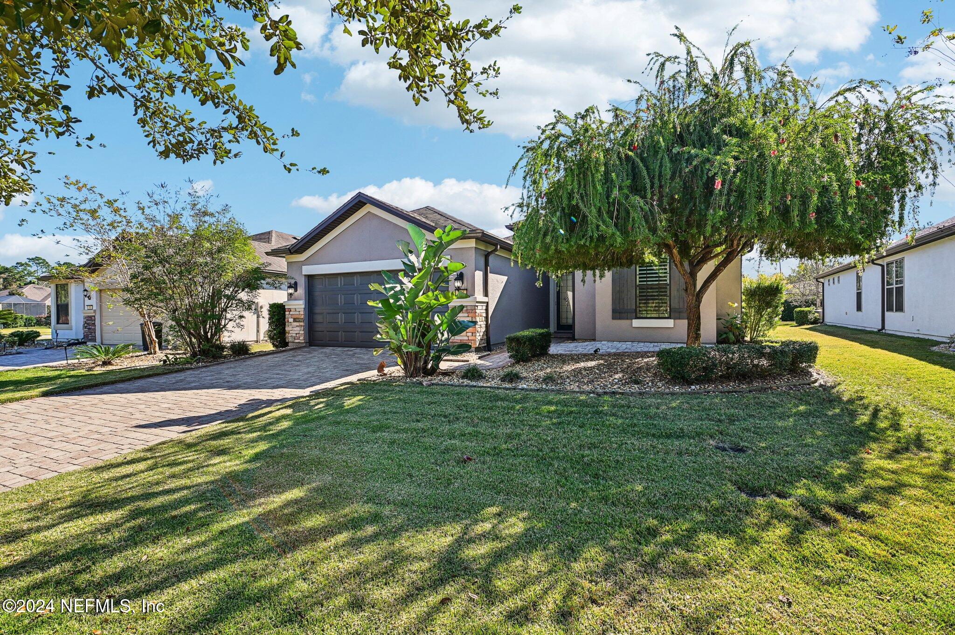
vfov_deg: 75.4
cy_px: 318
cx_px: 478
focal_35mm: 16
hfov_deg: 98.6
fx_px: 411
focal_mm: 15.5
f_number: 8
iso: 200
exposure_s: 1/90
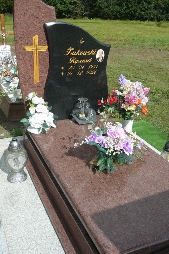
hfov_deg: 35.9
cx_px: 88
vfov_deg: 51.9
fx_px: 261
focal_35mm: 37
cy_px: 126
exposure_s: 1/640
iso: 80
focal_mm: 5.2
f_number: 5
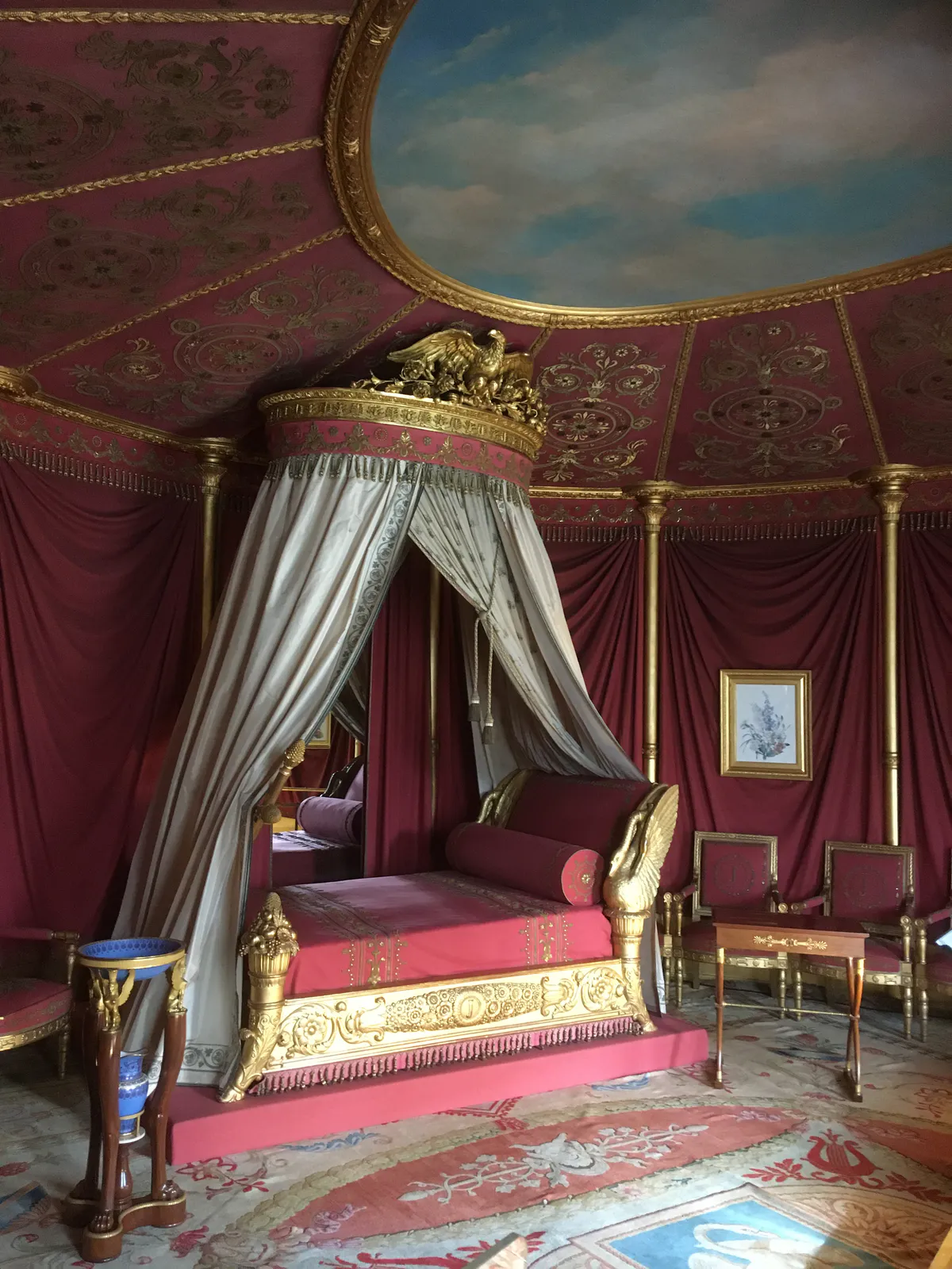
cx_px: 476
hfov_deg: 48.2
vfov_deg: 61.7
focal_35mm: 29
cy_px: 634
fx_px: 1063
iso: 200
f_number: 2.2
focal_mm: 4.15
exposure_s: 1/25
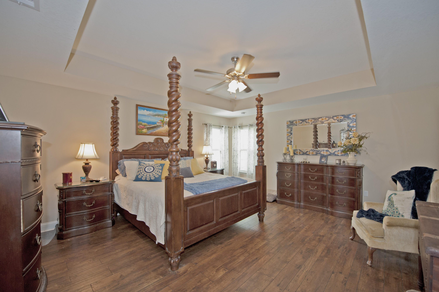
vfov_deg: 81.1
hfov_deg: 104.3
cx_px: 220
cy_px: 146
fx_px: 171
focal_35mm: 14
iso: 800
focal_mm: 14
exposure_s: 1/100
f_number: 2.8
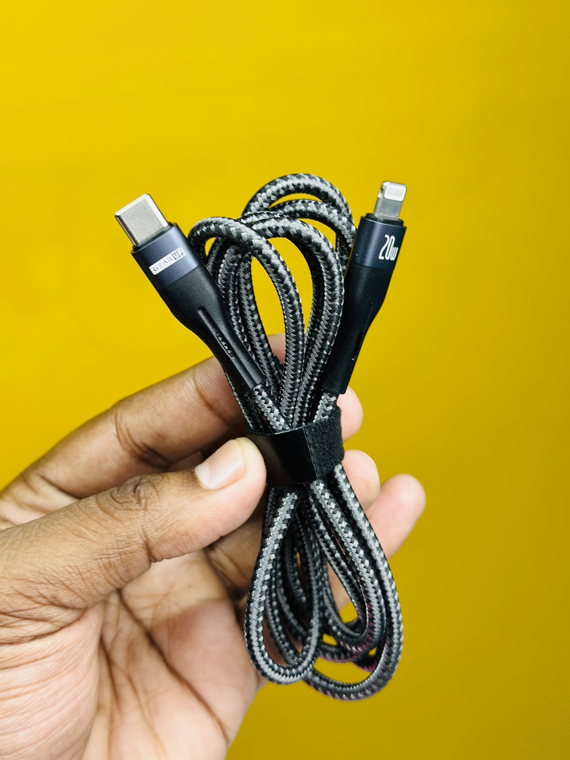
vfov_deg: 39.7
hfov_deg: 30.3
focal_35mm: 48
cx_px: 285
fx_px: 1054
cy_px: 380
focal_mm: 6.86
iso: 100
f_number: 1.78
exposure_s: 1/51
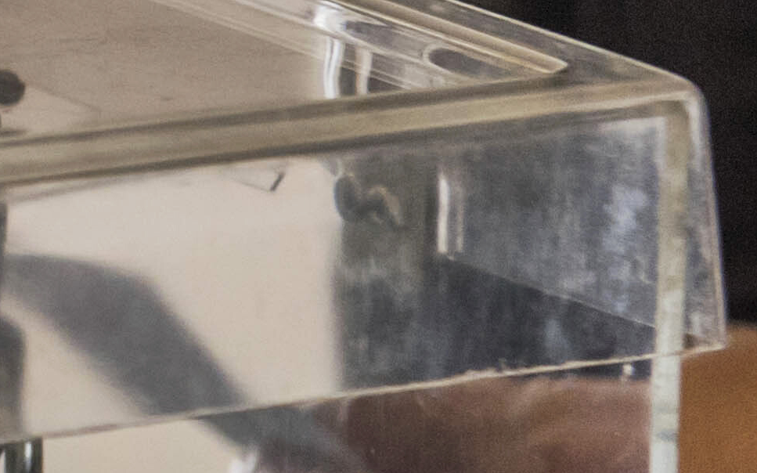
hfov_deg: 4.6
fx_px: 9158
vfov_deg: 3.0
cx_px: -1336
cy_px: -1
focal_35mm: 444
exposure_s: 1/200
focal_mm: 70
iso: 1250
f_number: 4
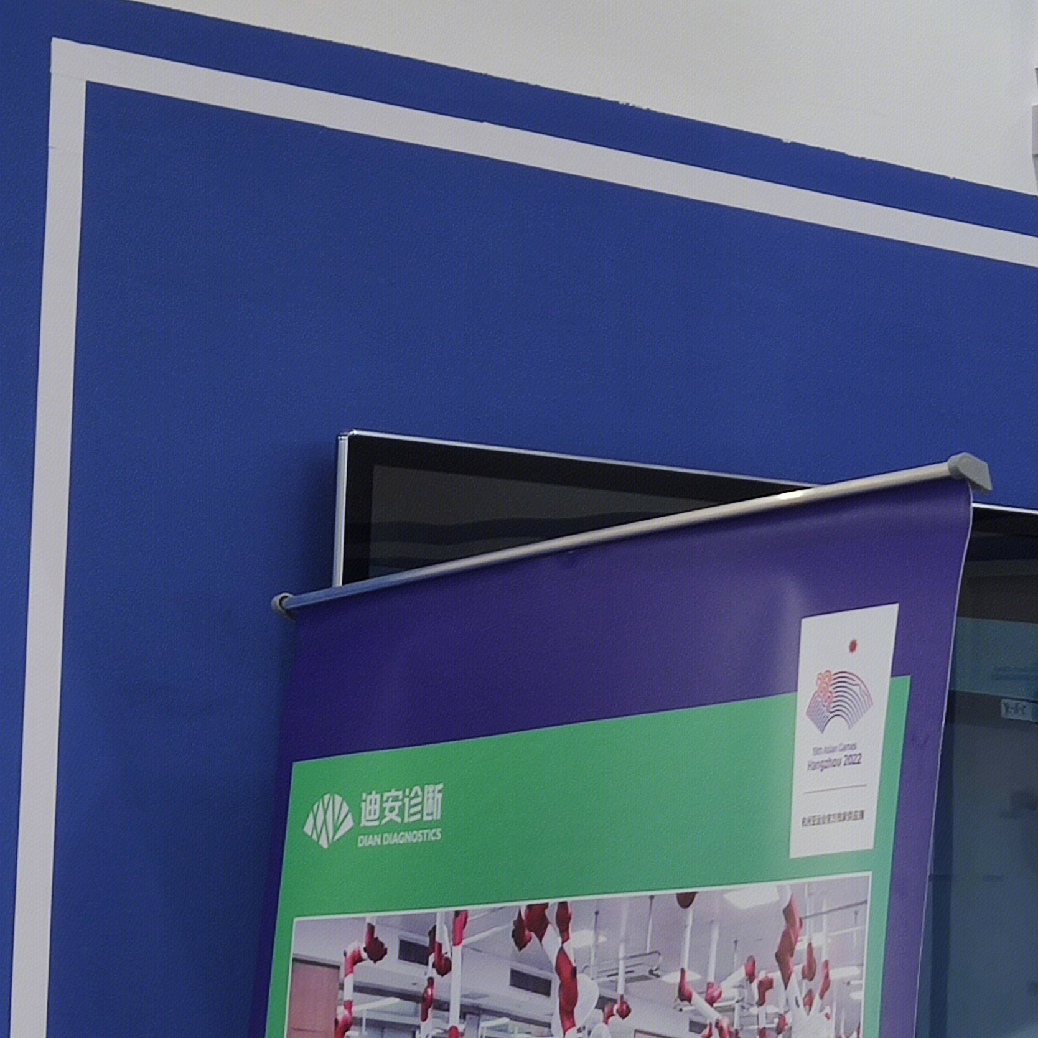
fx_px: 3596
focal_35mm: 106
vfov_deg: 16.4
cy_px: 324
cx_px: 1152
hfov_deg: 15.9
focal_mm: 4.75
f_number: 1.75
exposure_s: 1/100
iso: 113
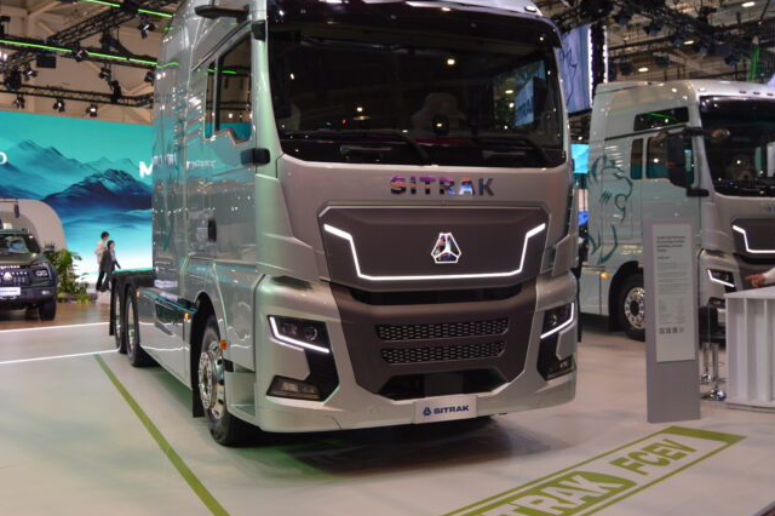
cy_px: 236
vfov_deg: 36.8
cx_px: 333
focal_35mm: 36
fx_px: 775
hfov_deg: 53.0
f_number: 4
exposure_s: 1/60
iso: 400
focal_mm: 20
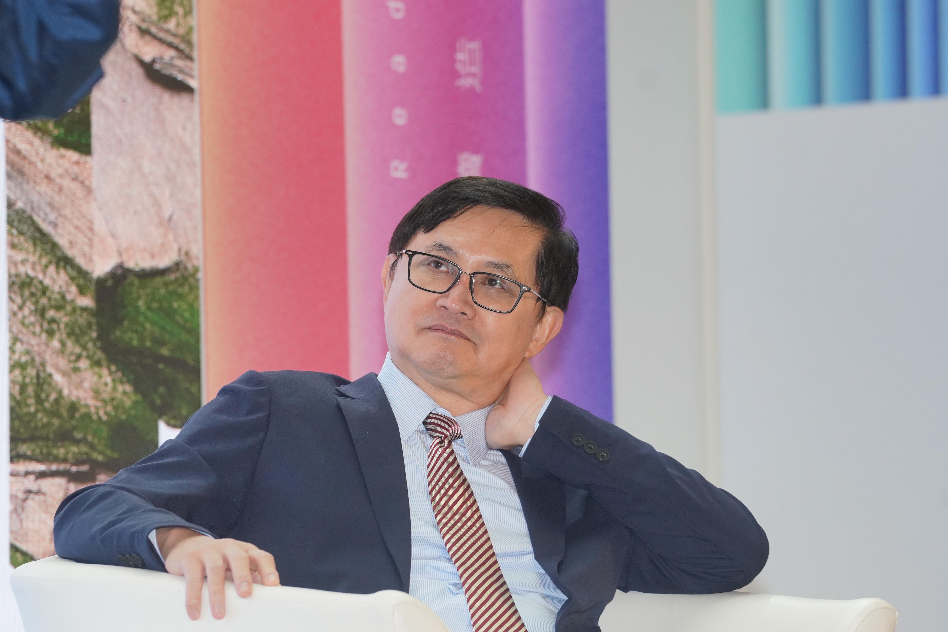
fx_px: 7743
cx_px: 474
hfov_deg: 7.0
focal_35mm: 294
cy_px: 316
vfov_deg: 4.7
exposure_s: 1/250
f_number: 5.6
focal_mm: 196
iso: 1600
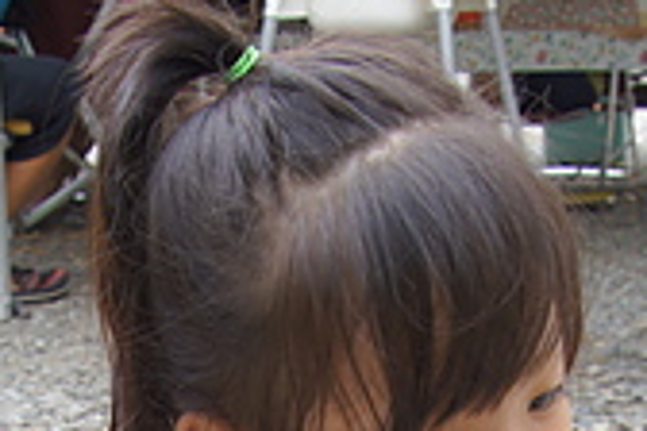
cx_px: 285
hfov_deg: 17.3
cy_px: 741
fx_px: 2121
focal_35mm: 118
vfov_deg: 11.0
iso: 100
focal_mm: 22
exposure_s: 1/60
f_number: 6.3
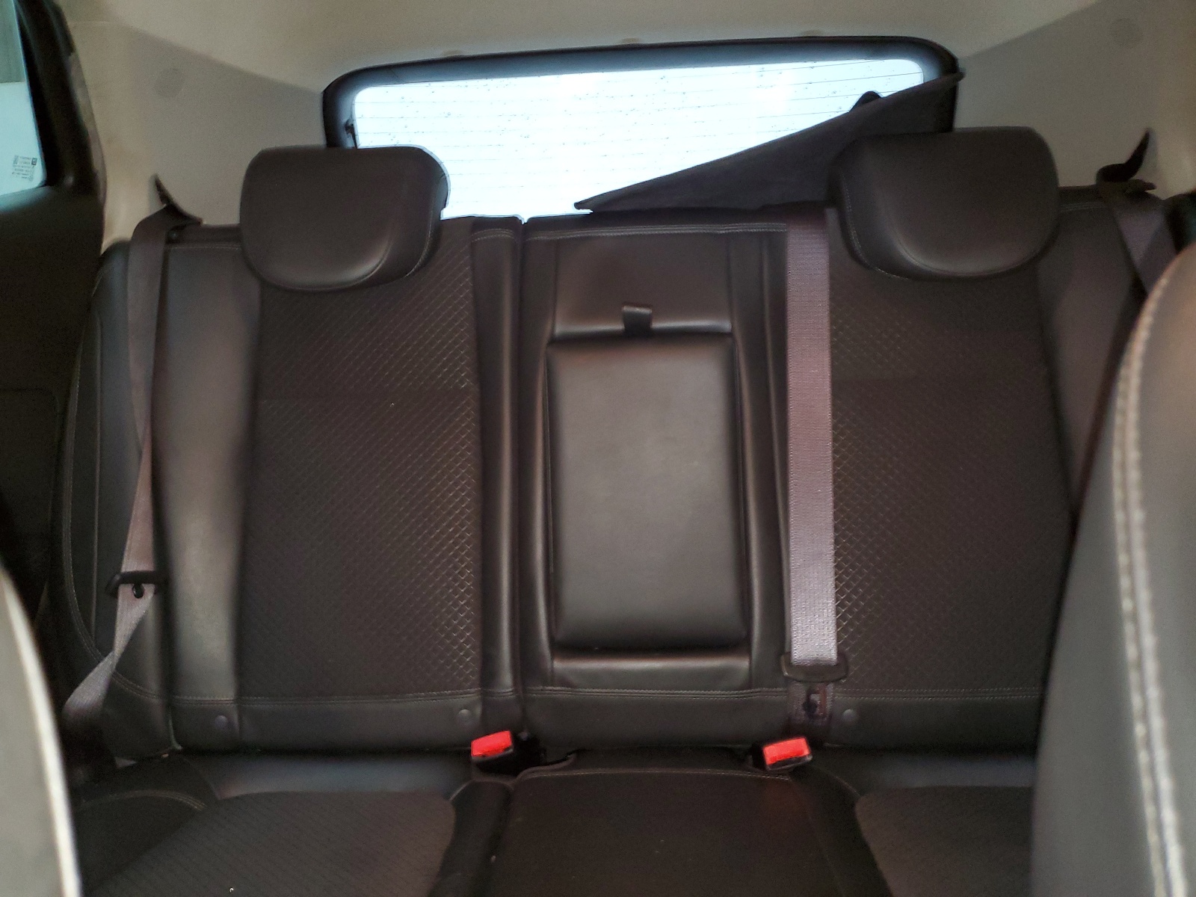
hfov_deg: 67.3
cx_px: 598
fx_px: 898
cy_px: 448
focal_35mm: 26
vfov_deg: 53.1
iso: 292
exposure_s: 1/15
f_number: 1.5
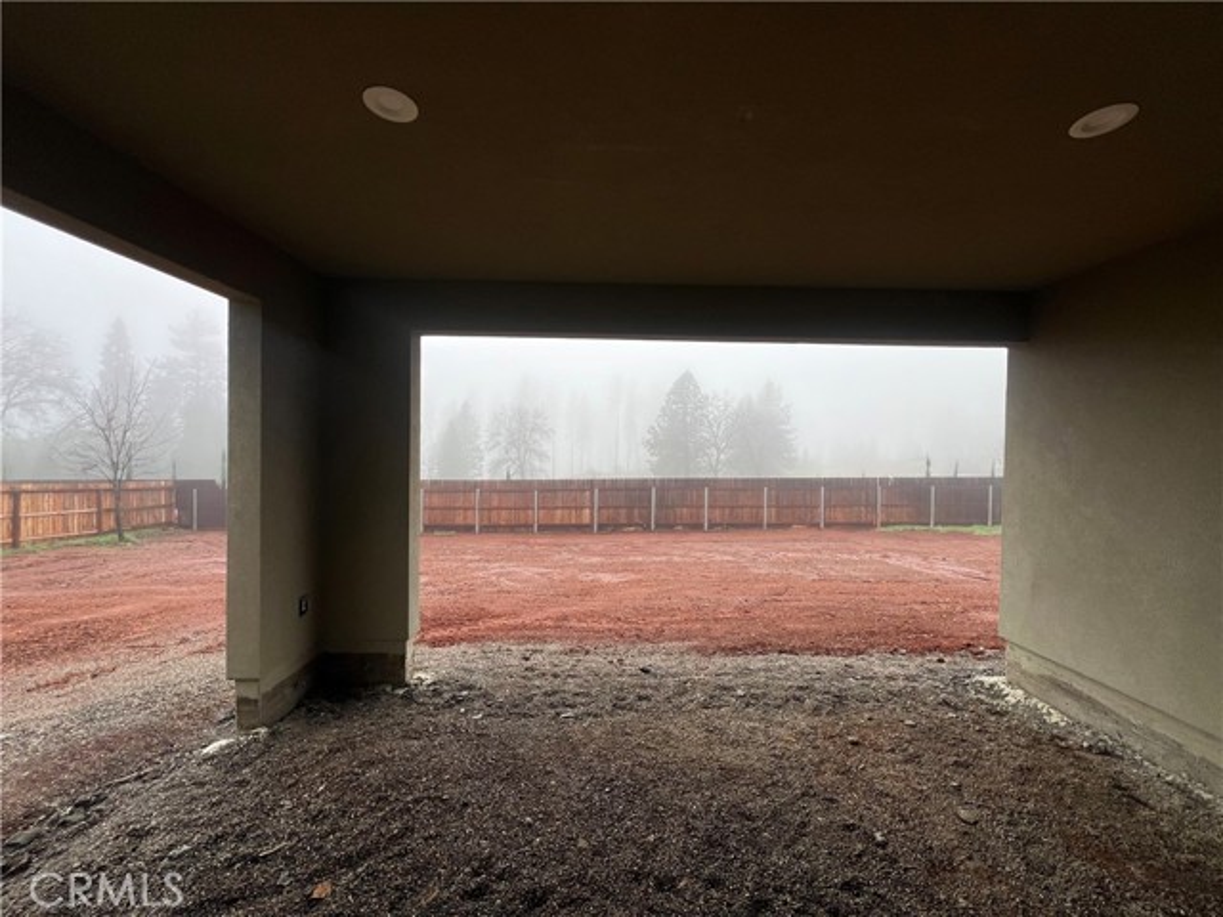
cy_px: 458
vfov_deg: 89.9
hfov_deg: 106.2
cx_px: 612
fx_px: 459
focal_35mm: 13
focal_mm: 1.57
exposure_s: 1/138
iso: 32
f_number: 1.8
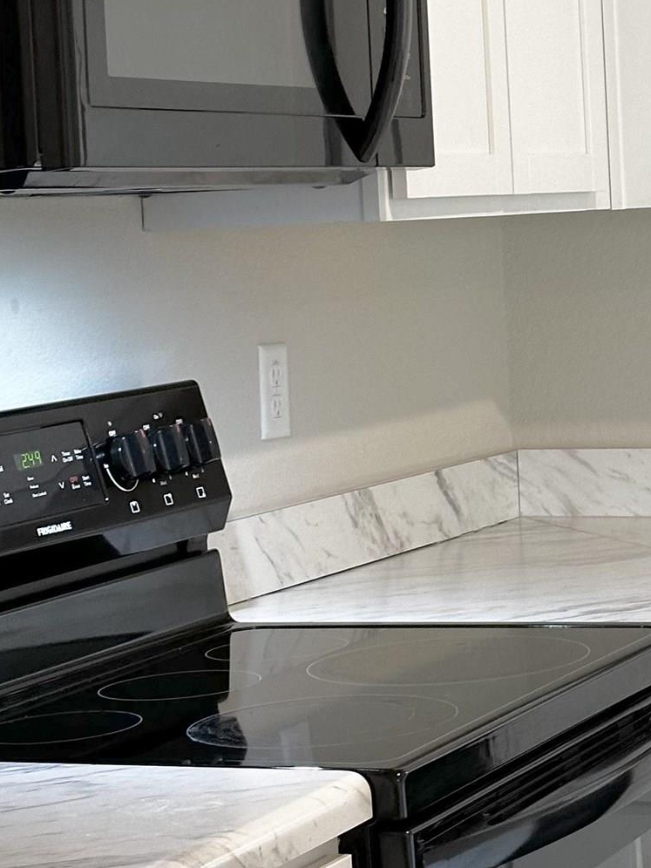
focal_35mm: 111
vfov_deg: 17.7
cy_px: 311
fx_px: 2783
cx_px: 528
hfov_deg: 13.3
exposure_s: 1/60
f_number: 1.78
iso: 250
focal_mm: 6.86
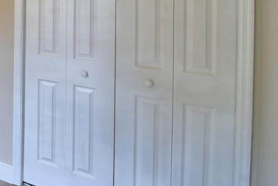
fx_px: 317
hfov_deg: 33.6
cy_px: -11
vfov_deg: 29.8
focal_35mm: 41
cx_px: -88
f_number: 4.5
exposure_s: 1/100
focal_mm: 10
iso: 400
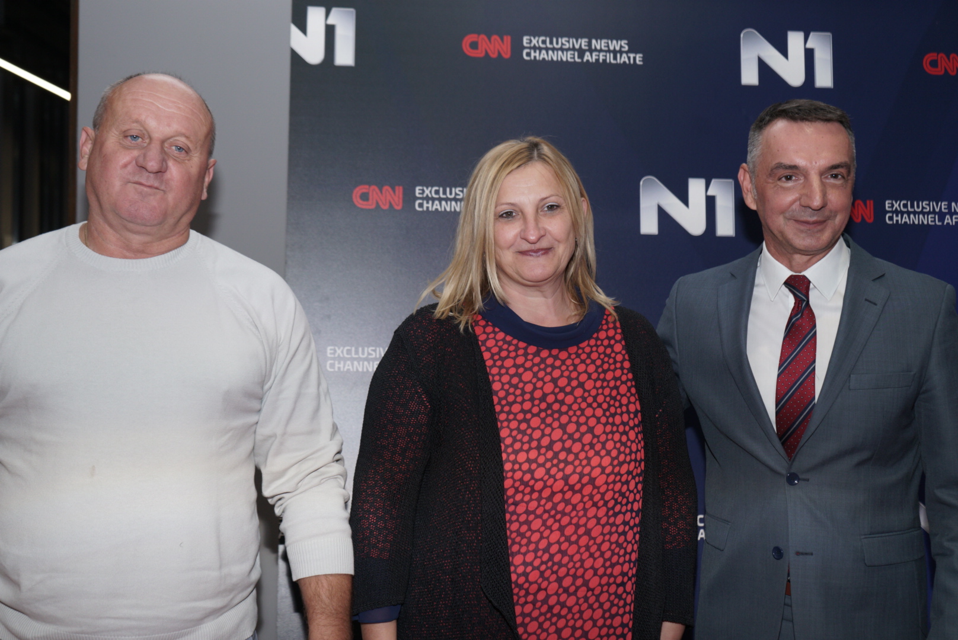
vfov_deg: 28.1
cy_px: 320
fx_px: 1278
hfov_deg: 41.1
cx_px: 479
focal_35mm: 48
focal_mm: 48
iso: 800
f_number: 4.5
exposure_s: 1/160
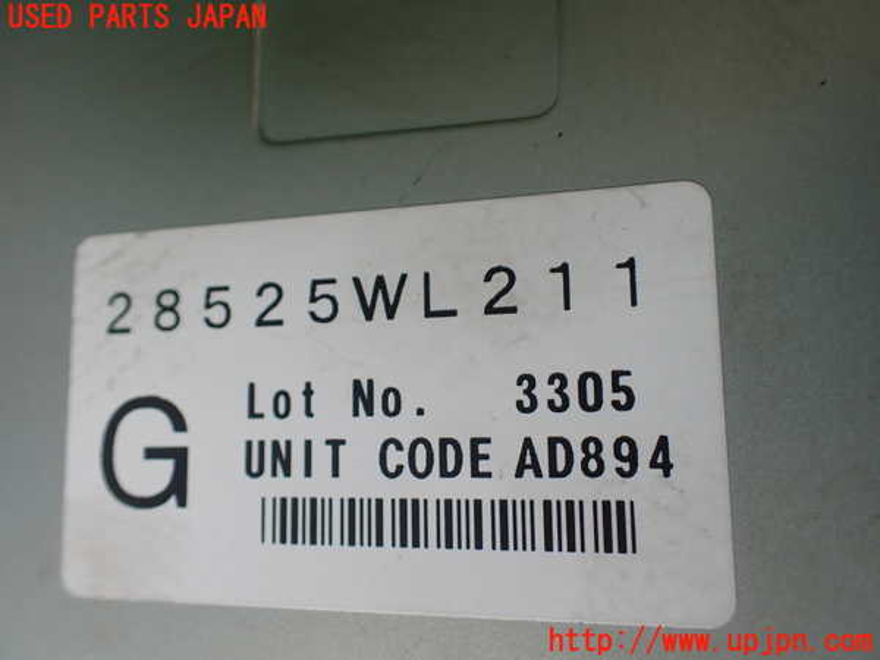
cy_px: 330
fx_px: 763
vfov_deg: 46.8
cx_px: 440
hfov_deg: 60.0
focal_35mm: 30
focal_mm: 5.4
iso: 200
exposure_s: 1/125
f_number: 2.3
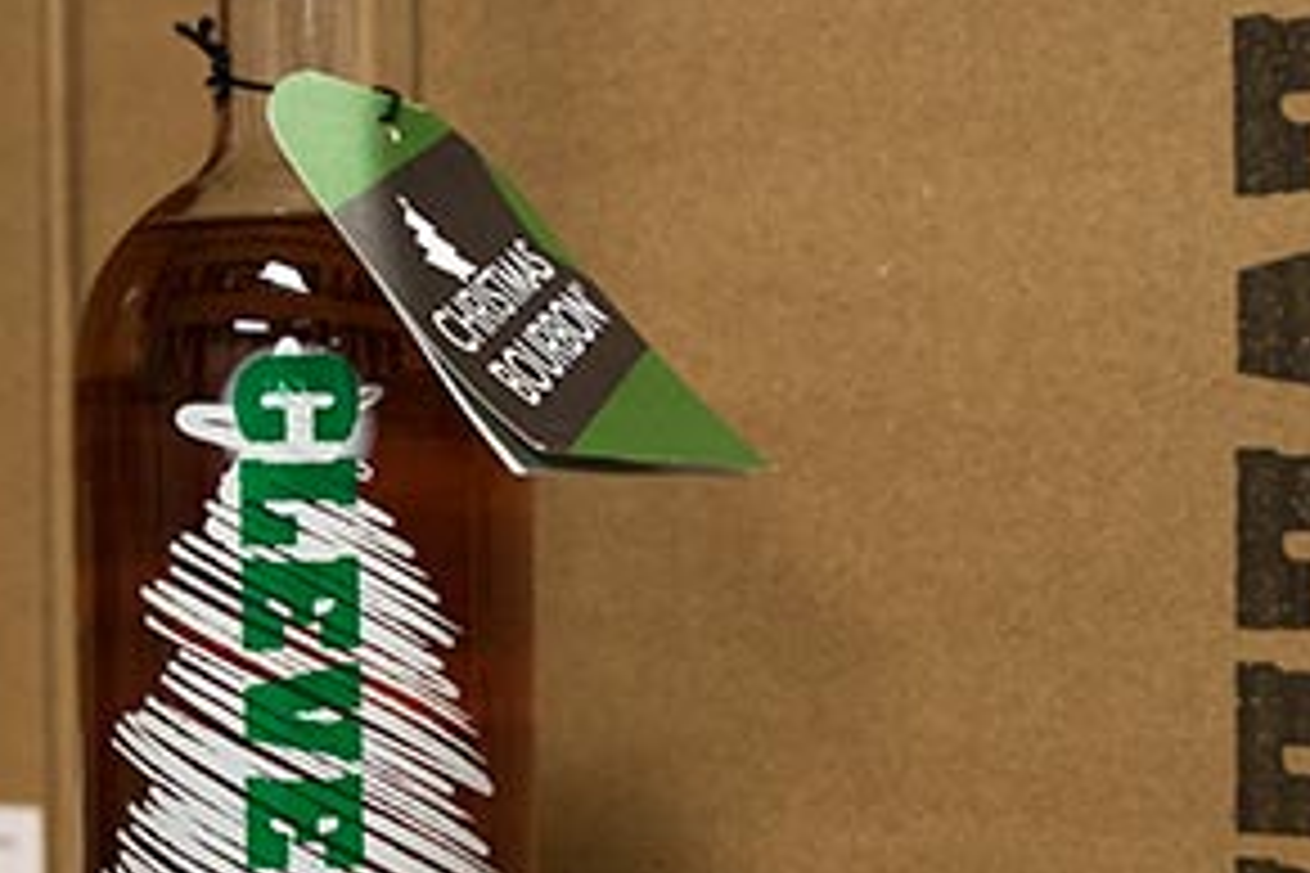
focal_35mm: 80
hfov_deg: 25.3
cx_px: 506
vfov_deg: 17.0
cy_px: 637
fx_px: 2911
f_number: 5
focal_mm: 30
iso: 1250
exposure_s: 1/160
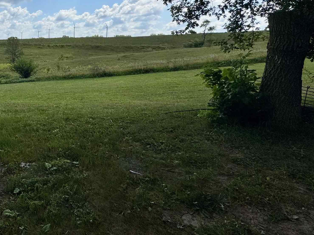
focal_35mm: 29
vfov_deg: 44.9
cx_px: -3
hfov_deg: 49.7
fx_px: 263
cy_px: 36
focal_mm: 2.22
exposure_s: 1/3717
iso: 40
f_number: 2.2
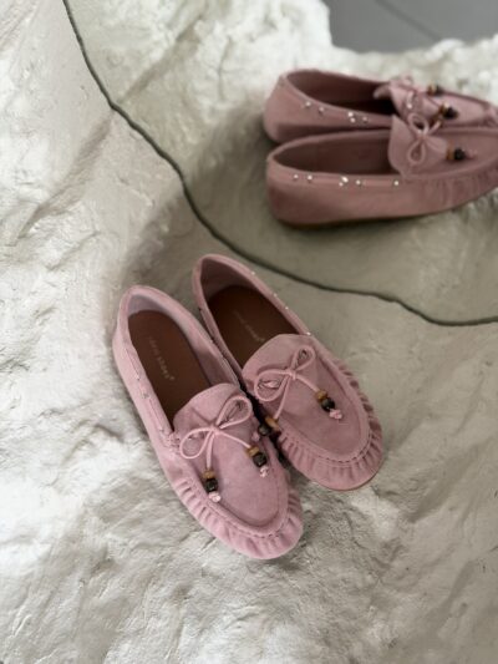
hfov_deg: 30.3
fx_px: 920
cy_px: 332
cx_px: 249
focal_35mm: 48
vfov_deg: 39.6
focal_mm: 6.76
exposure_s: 1/121
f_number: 1.78
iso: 64
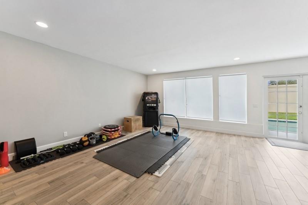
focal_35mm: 14
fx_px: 120
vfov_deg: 81.2
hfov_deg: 104.3
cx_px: 154
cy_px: 102
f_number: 9
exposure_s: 1/13
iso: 160
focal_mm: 14
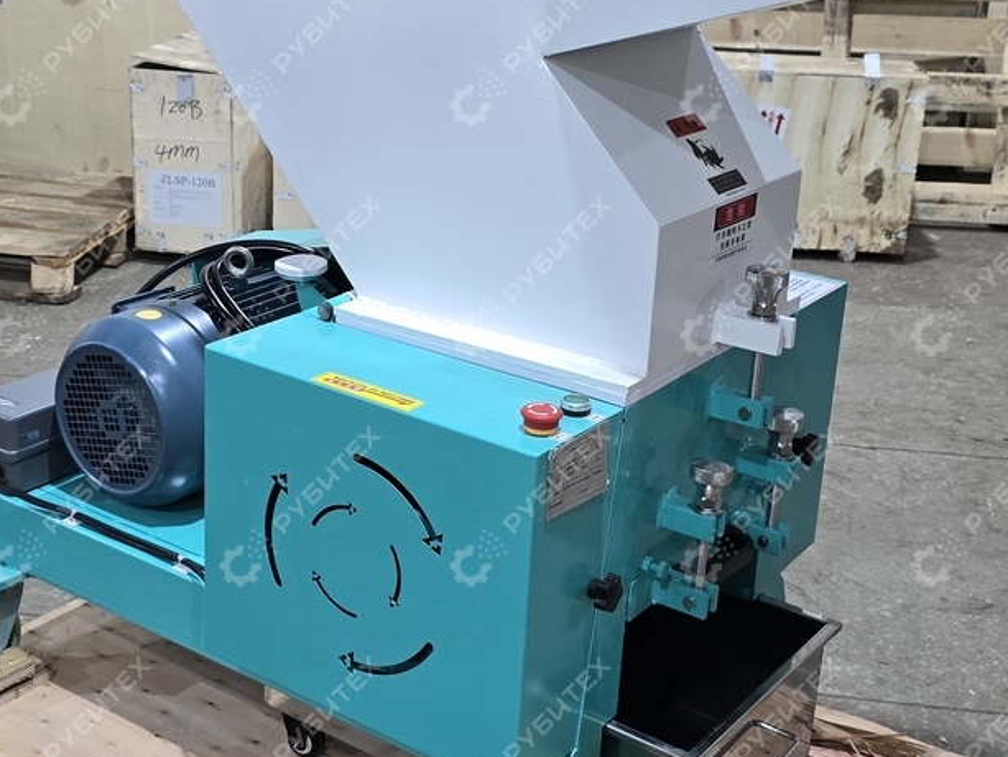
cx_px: 459
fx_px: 1573
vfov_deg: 27.0
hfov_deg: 35.5
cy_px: 365
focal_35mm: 54
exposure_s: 1/100
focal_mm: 6.3
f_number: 1.7
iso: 250
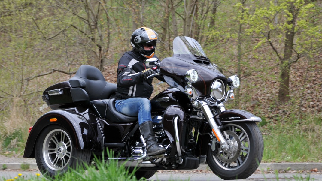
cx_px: 161
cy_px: 94
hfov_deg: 21.8
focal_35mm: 98
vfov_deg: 12.4
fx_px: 837
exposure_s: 1/500
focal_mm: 62
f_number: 4
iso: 200
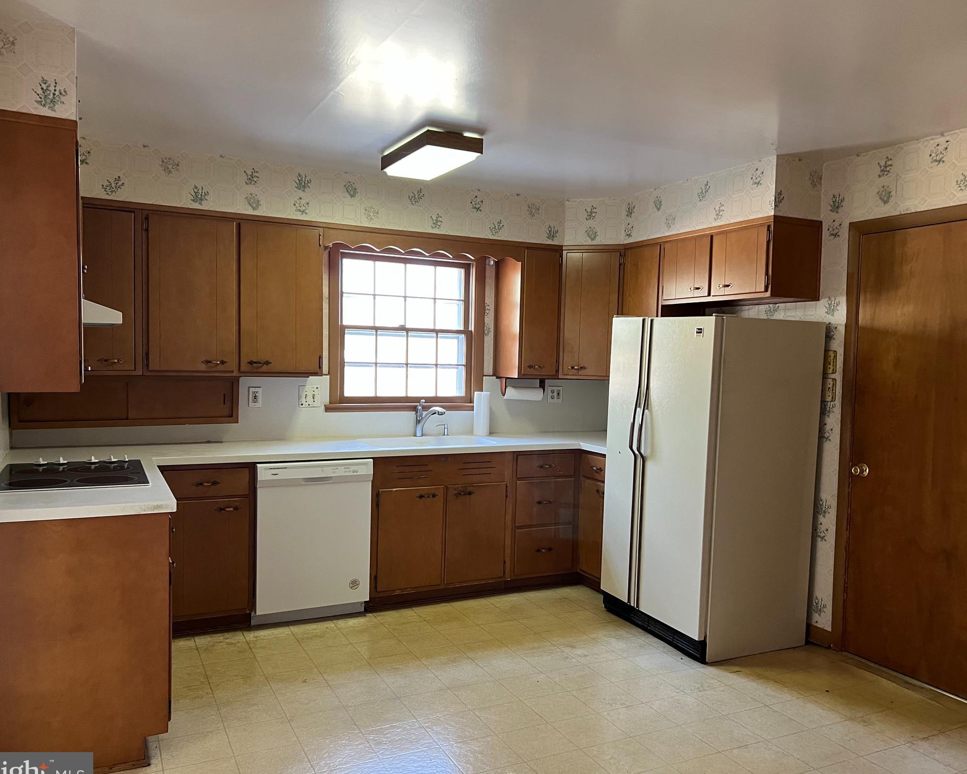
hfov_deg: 62.2
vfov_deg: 51.5
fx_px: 801
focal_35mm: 28
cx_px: 497
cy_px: 395
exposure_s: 1/60
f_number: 1.5
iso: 400
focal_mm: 5.7
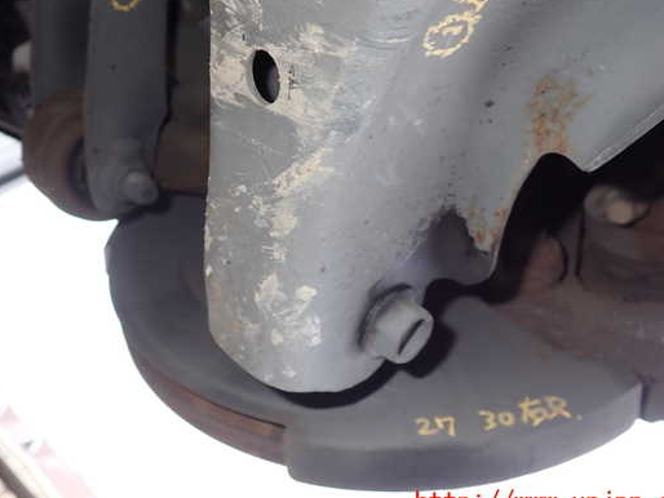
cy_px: 230
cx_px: 319
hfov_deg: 52.6
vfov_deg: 40.7
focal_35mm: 35
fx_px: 672
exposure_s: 1/30
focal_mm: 5.4
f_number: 6.3
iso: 125
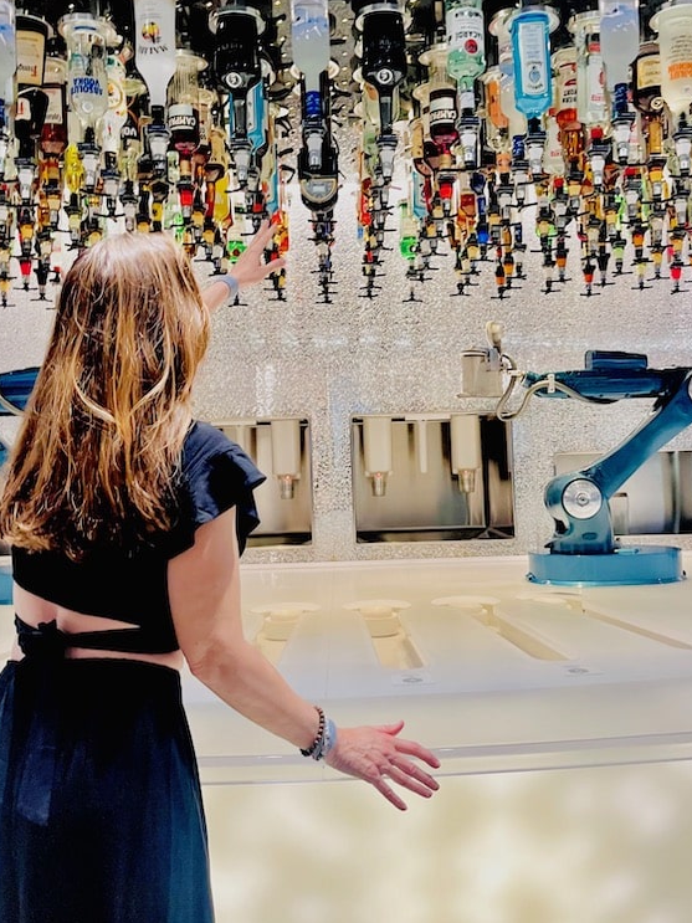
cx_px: 370
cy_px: 436
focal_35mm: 35
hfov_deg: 40.7
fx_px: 933
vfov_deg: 52.6
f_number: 1.6
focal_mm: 5.1
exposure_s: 1/75
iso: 100
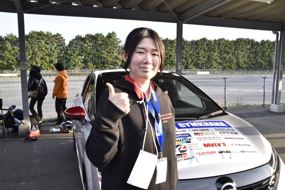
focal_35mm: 32
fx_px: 249
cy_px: 95
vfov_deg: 41.7
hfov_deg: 59.5
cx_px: 142
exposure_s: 1/30
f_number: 10
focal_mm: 21
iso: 320
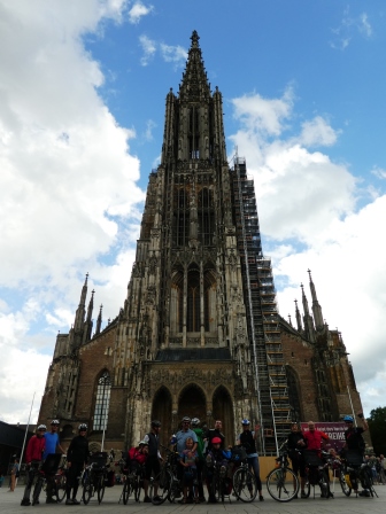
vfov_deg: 71.6
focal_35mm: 24
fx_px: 357
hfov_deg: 56.8
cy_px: 257
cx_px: 193
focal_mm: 4.3
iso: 80
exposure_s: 1/400
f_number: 3.3
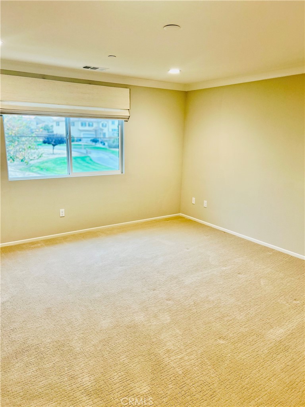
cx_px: 152
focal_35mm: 26
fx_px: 305
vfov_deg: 67.3
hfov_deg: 53.1
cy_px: 204
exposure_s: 1/60
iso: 80
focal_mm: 5.7
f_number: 1.5
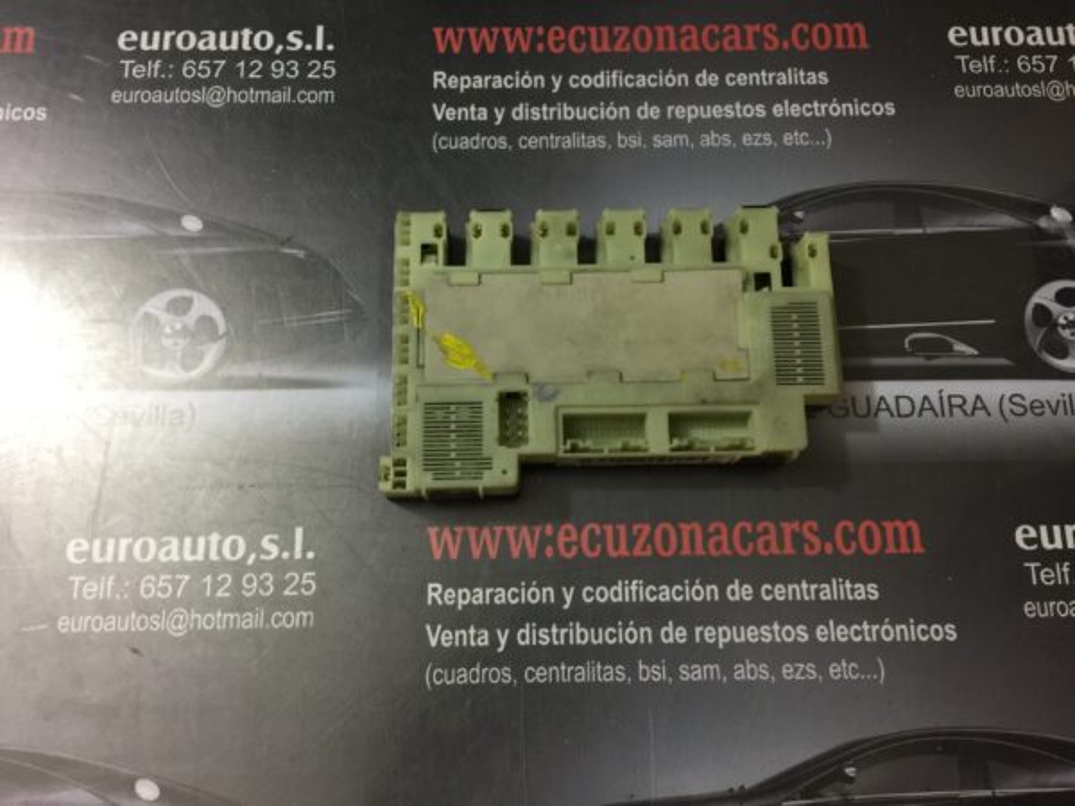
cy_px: 403
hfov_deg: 61.7
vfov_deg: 48.2
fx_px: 901
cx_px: 538
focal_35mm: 29
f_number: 2.2
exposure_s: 1/17
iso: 100
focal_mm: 4.15
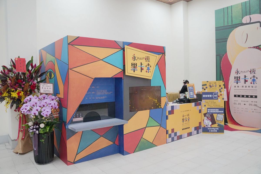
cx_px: 130
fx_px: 203
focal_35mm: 28
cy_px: 87
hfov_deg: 65.5
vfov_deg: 46.4
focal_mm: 28
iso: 1600
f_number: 3.5
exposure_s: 1/160
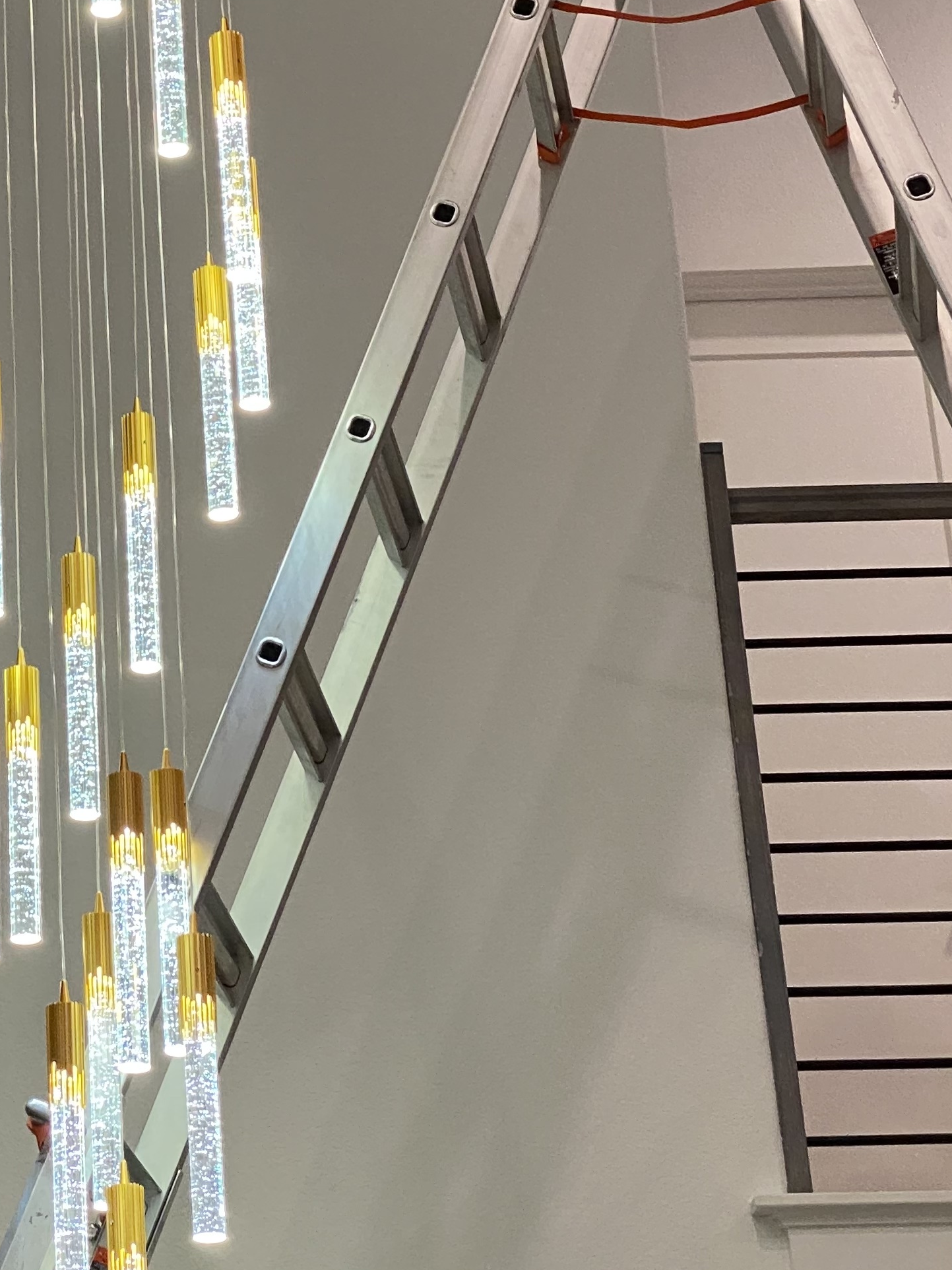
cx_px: -36
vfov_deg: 17.9
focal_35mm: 109
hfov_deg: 13.4
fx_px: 3997
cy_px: 234
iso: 200
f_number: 2
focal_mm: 6
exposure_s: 1/60
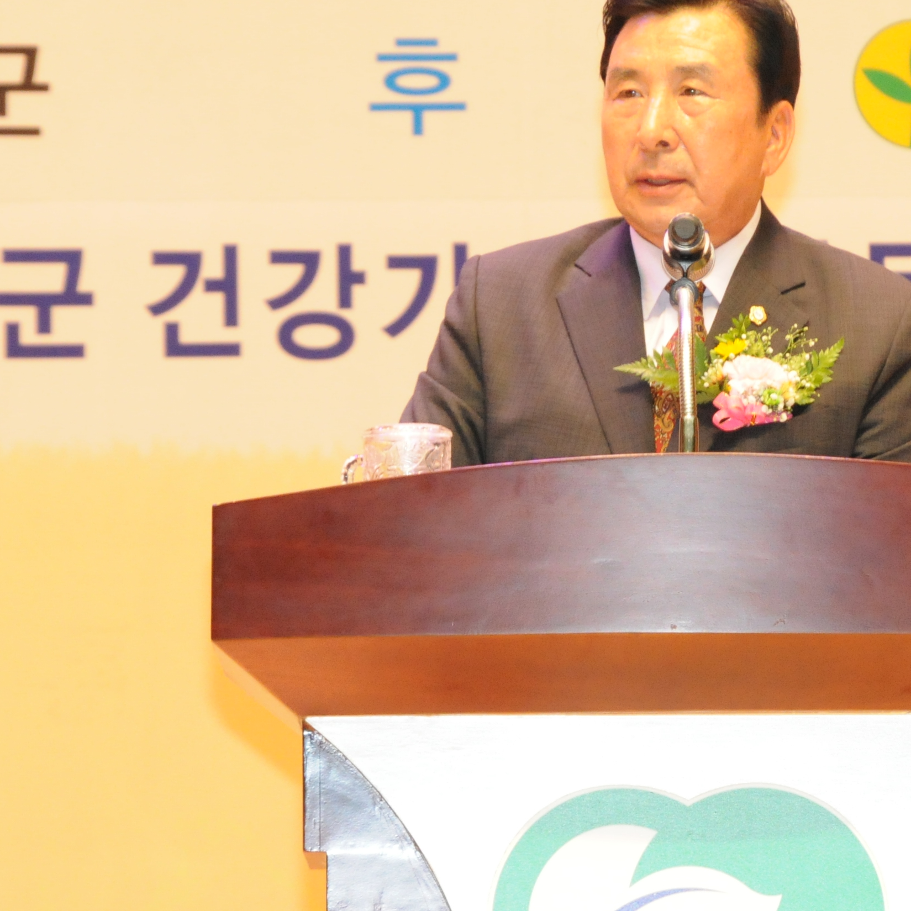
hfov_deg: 3.9
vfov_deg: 3.9
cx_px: 684
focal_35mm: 447
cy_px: 372
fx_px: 13312
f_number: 8
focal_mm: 135
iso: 1600
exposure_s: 1/80
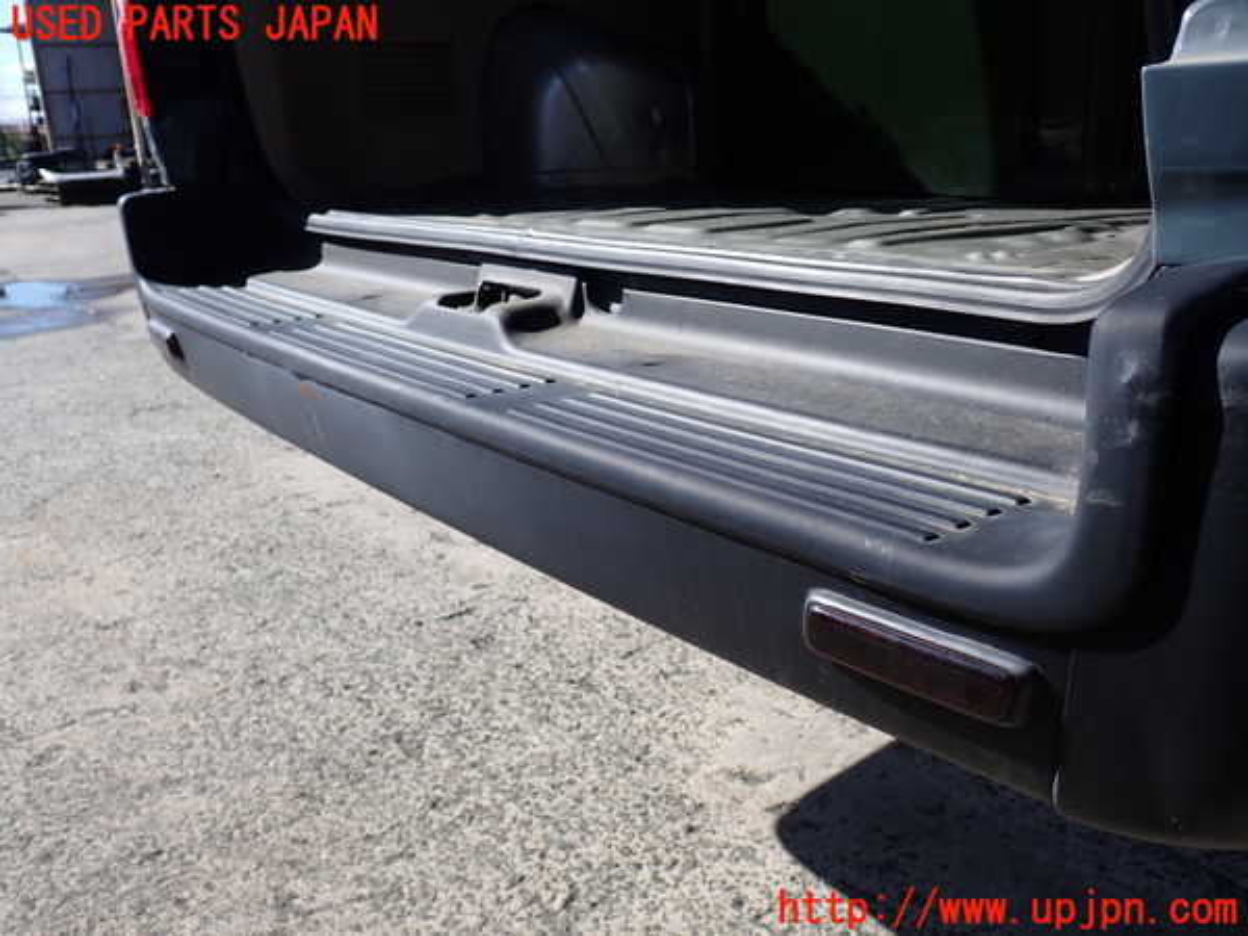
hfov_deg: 56.8
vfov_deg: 44.2
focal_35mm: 32
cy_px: 468
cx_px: 624
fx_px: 1154
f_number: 3.2
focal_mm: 5.79
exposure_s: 1/800
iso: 100
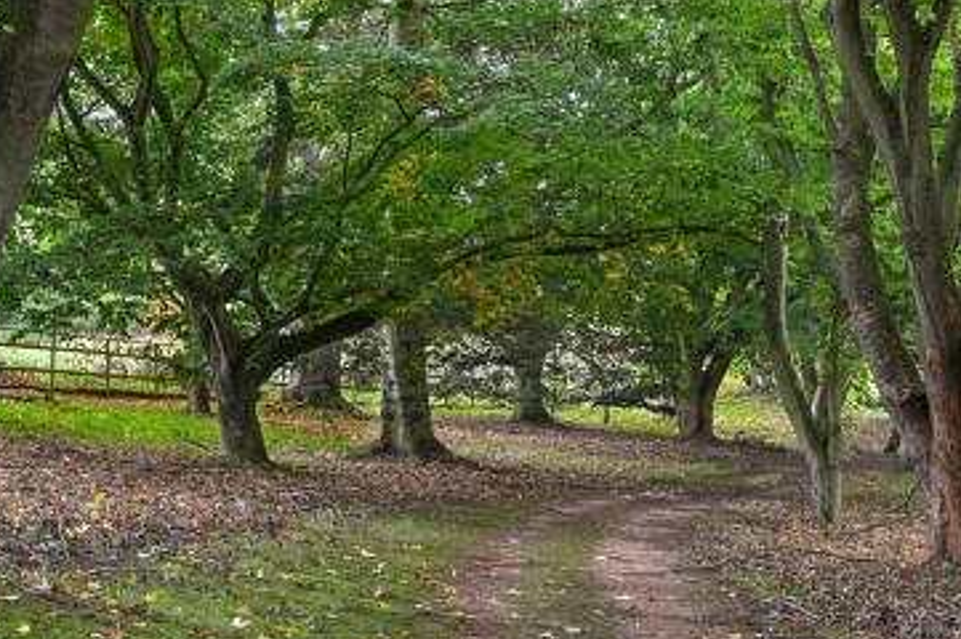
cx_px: 471
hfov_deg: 30.5
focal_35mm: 66
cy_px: 411
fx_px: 1760
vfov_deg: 20.5
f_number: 8
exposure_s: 1/6
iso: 400
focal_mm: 50
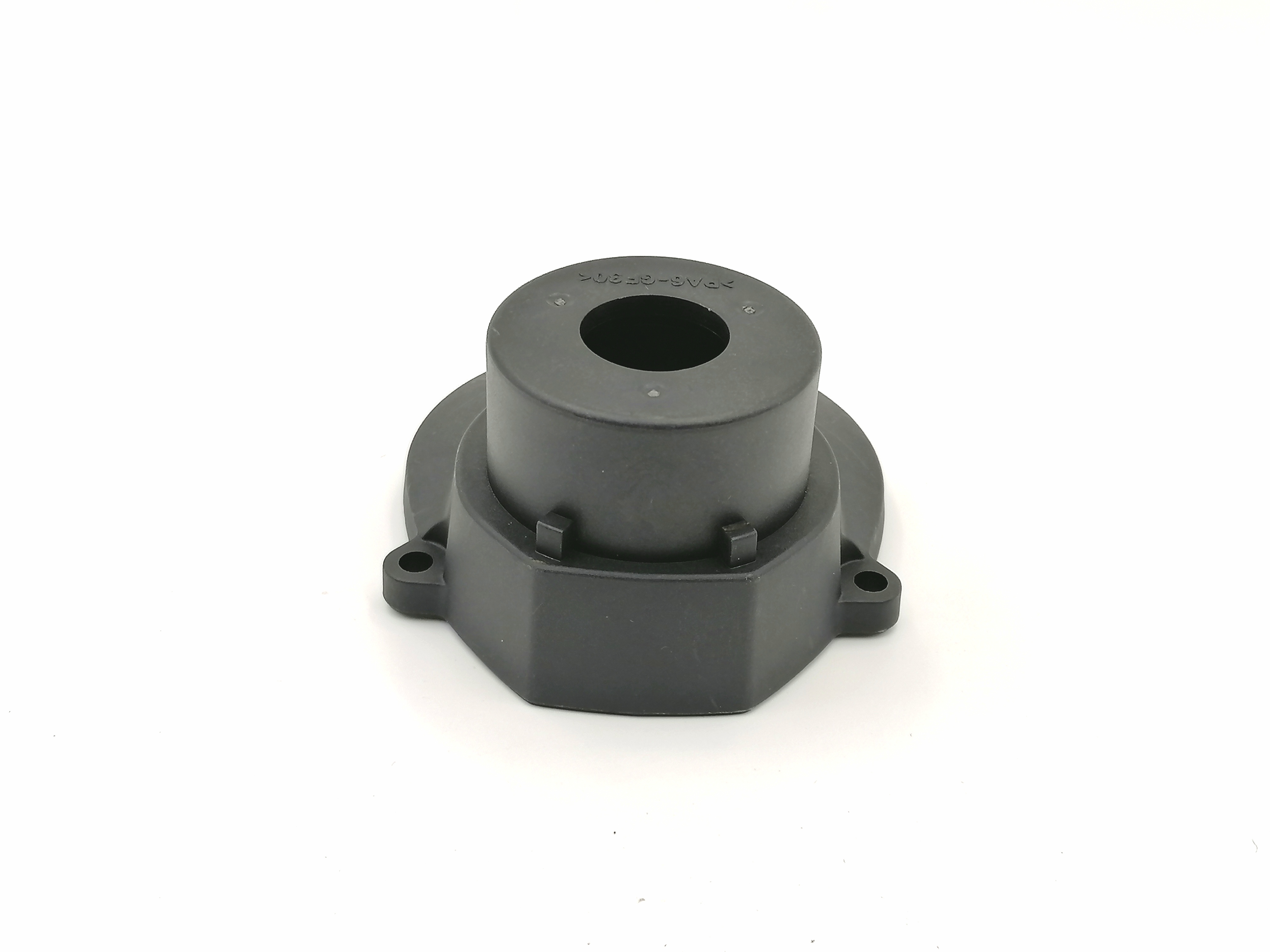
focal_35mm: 48
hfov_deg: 39.7
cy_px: 476
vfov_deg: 30.3
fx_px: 1761
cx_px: 635
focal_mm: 5.3
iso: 50
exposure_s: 1/100
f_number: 1.8
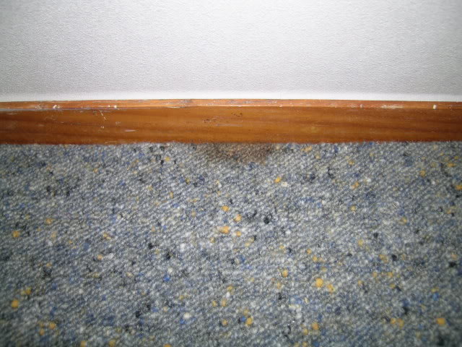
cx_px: 231
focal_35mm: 28
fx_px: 374
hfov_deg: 63.4
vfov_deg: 49.7
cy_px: 174
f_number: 2.8
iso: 50
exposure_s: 1/60.1
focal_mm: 5.8
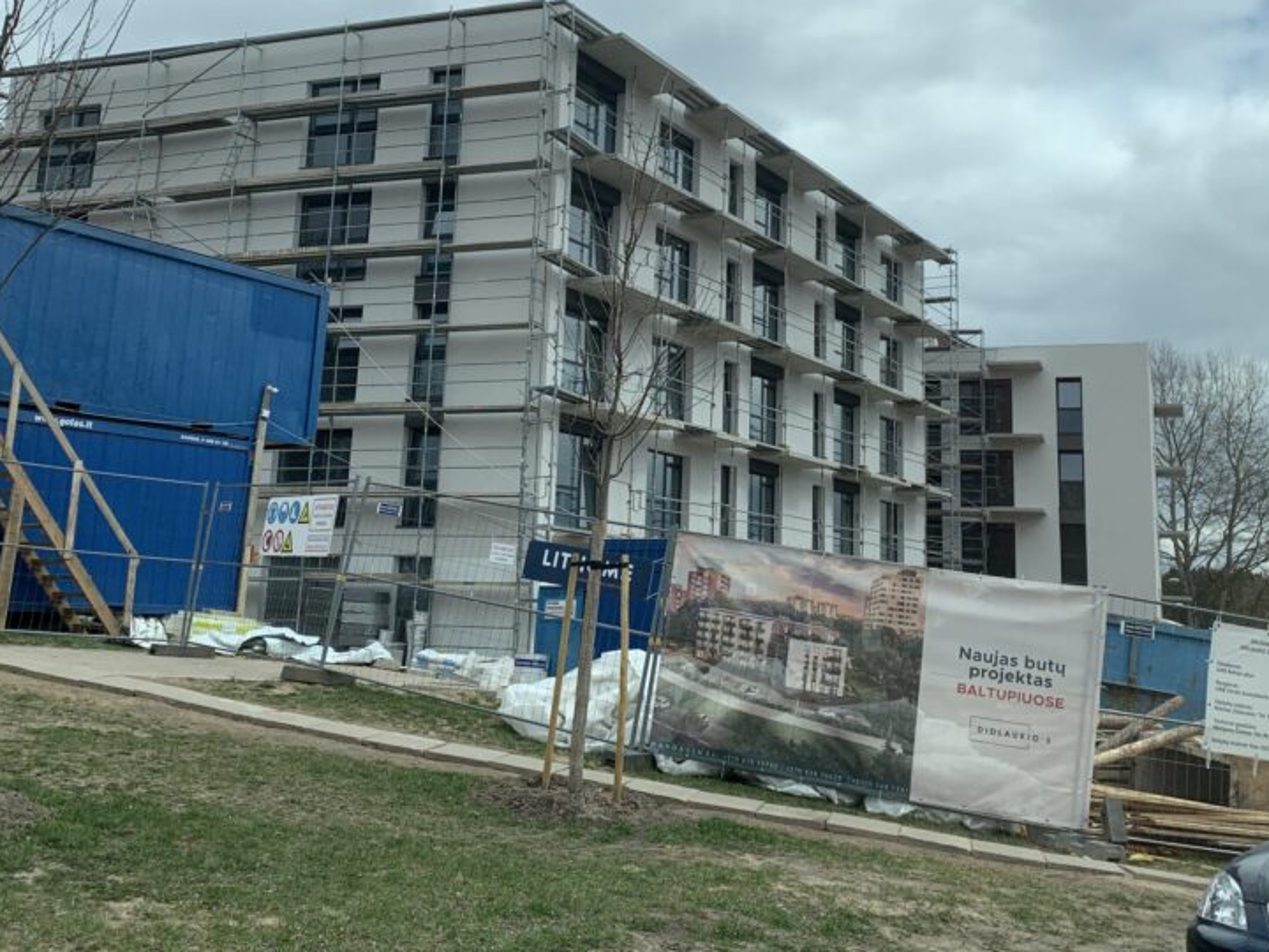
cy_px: 347
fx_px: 1356
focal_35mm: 37
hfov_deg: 50.1
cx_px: 672
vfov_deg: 38.4
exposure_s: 1/2160
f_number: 1.8
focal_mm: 4.25
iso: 25
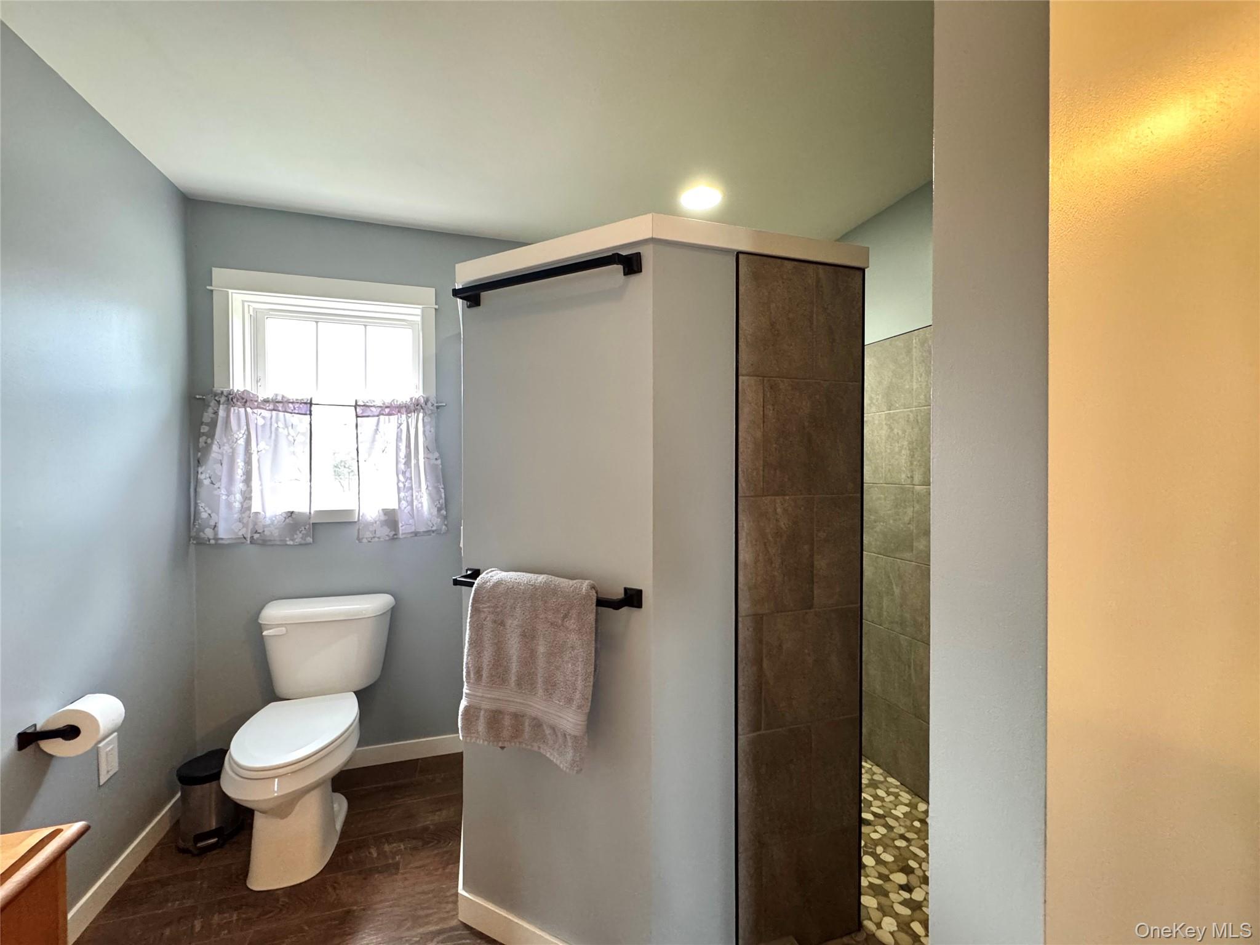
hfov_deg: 102.1
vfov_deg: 85.7
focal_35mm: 14
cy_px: 472
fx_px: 510
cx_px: 630
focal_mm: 2.22
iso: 500
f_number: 2.2
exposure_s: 1/60
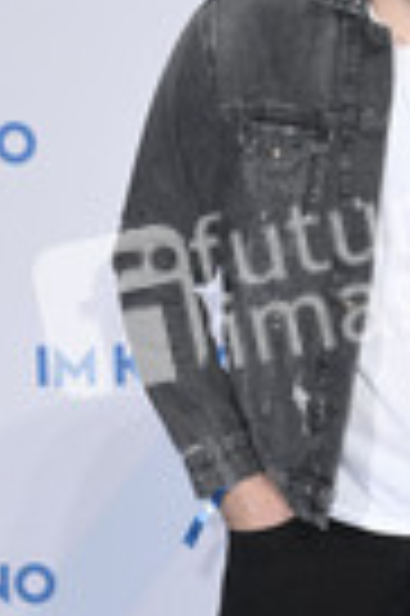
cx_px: 396
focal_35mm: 239
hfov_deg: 5.7
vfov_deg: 8.6
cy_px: 517
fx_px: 4093
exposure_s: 1/250
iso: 400
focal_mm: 82
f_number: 5.6
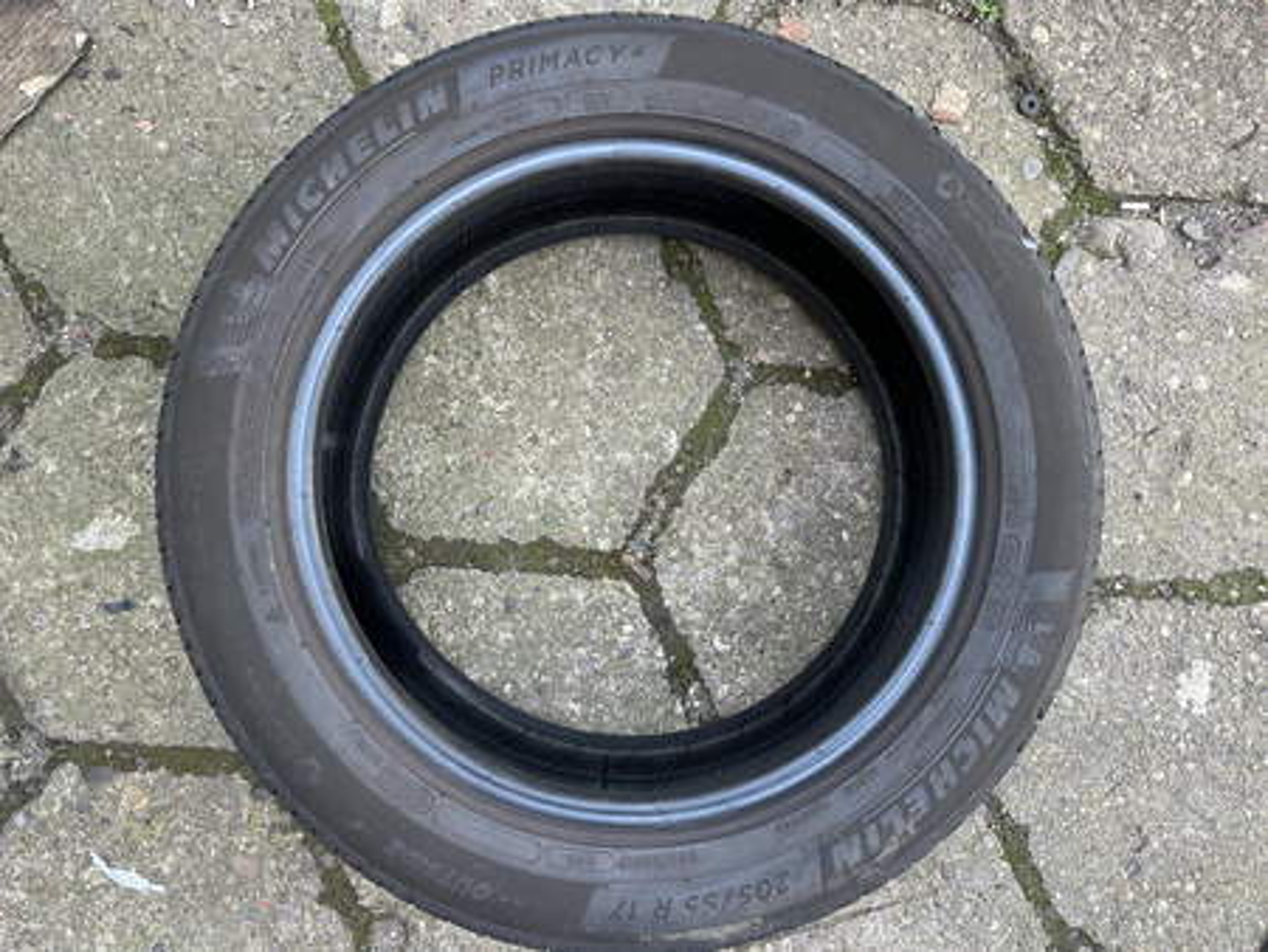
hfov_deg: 71.6
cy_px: 476
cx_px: 634
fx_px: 880
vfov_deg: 56.9
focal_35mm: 24
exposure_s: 1/121
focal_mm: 6.86
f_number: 1.78
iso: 80
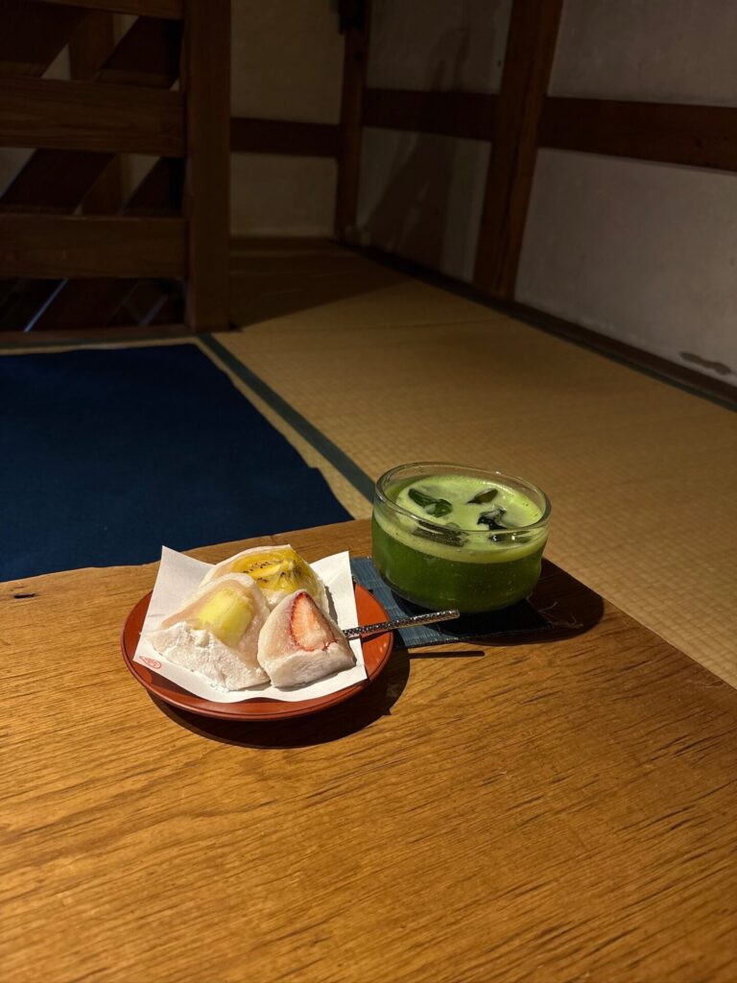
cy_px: 492
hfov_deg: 53.1
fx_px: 738
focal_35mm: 26
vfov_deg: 67.3
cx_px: 368
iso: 160
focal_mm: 5.96
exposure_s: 1/60
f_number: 1.6
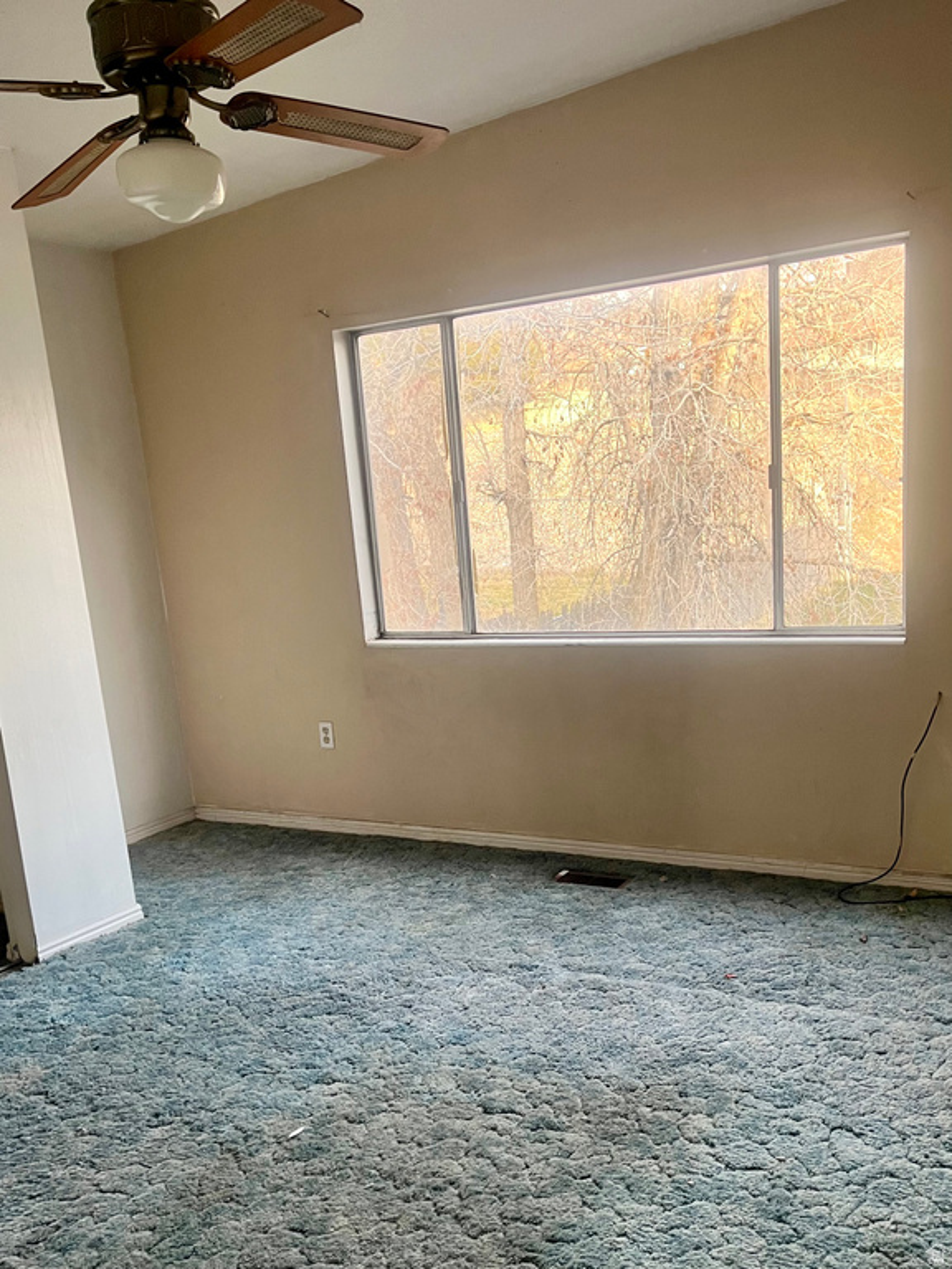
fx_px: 953
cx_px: 476
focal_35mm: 26
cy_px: 634
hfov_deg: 53.1
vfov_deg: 67.3
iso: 100
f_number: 1.6
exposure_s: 1/60
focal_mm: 5.1
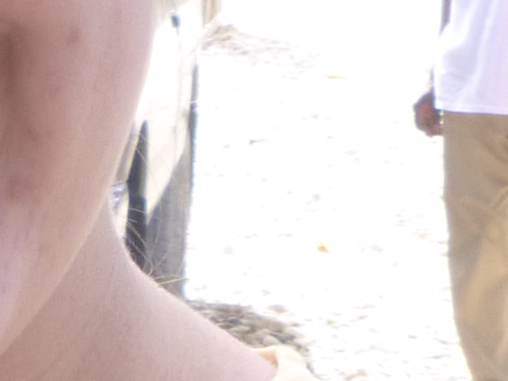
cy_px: 136
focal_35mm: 170
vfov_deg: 8.7
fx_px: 2494
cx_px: -566
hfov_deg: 10.5
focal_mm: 4.5
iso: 100
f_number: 3.9
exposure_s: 1/100
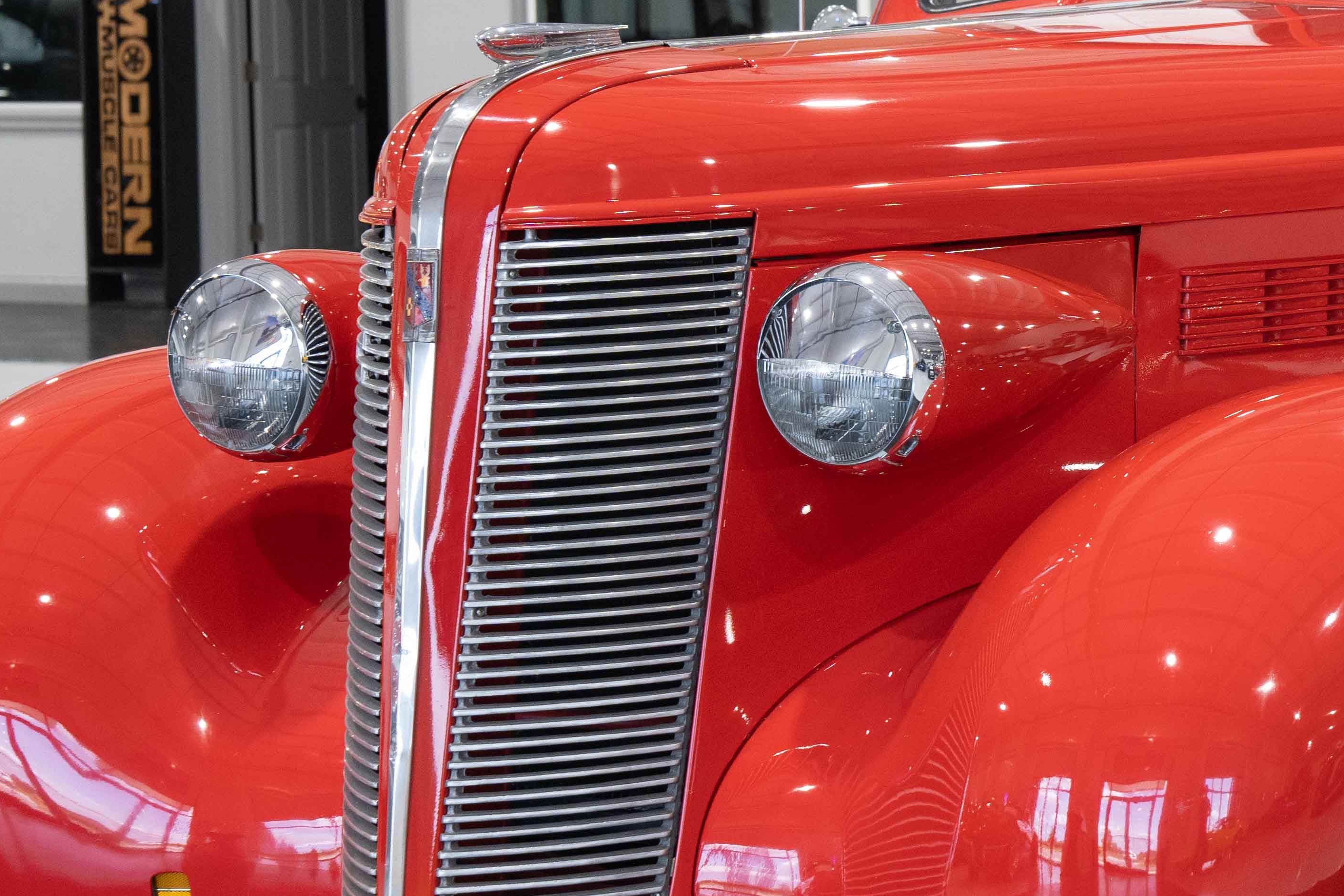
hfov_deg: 15.1
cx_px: 1216
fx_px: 5003
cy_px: 494
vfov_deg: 10.2
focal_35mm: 134
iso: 1250
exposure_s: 1/60
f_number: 6.3
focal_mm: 54
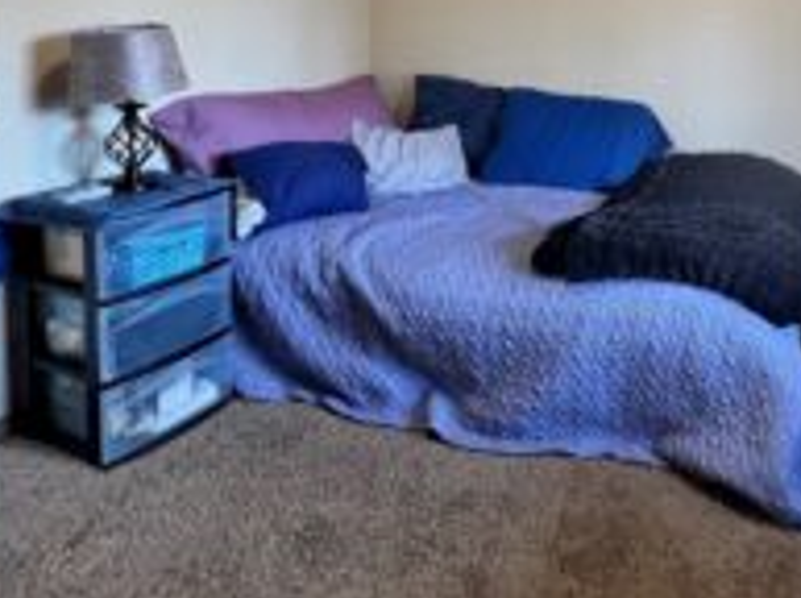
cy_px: 33
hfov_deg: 59.0
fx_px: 624
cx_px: 668
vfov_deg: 45.2
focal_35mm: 27
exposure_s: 1/60
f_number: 1.8
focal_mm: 1.57
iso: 250
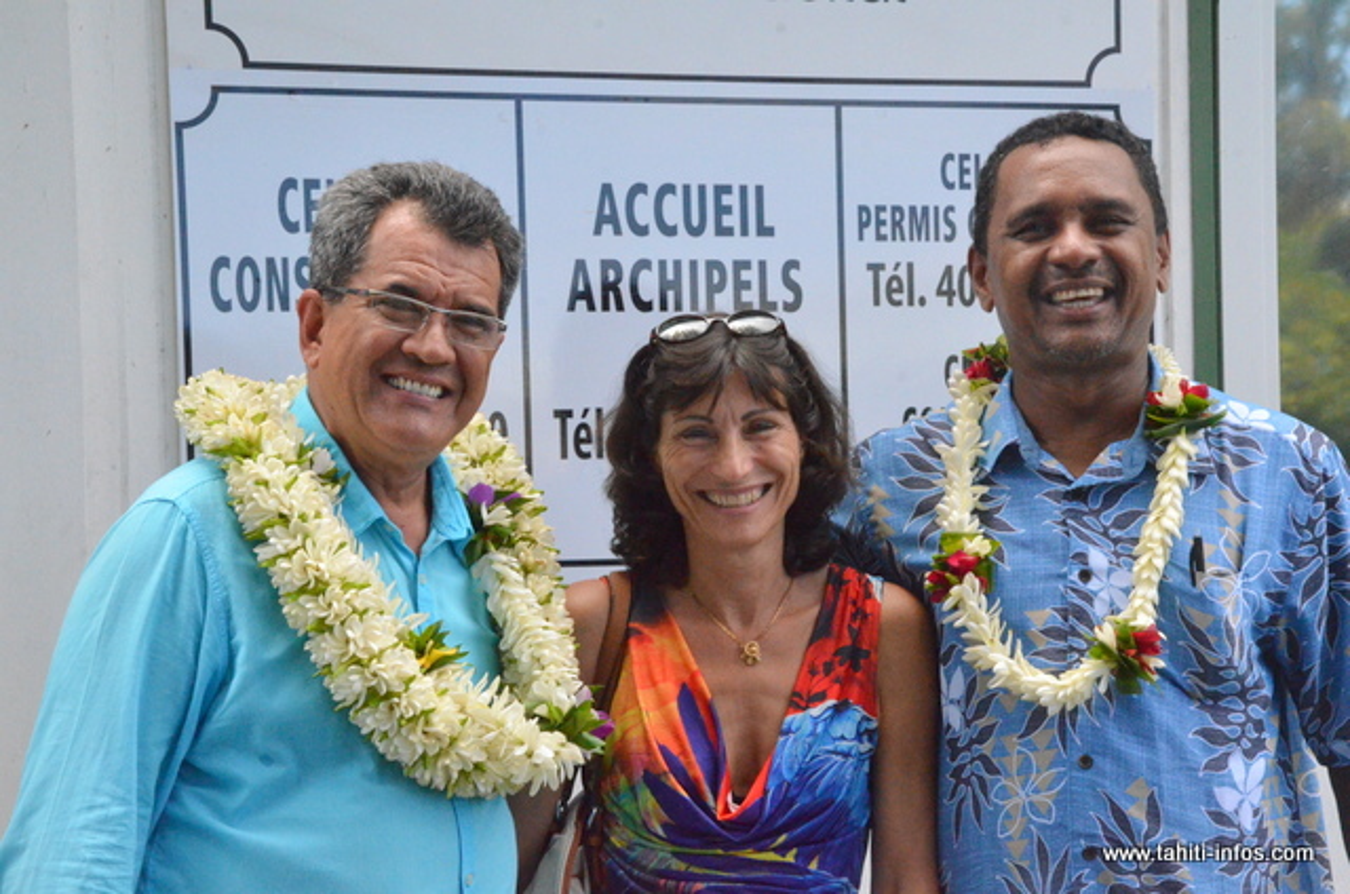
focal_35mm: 99
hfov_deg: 20.7
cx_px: 675
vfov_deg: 13.8
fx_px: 3705
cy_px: 447
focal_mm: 66
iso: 6400
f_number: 18
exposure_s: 1/1250
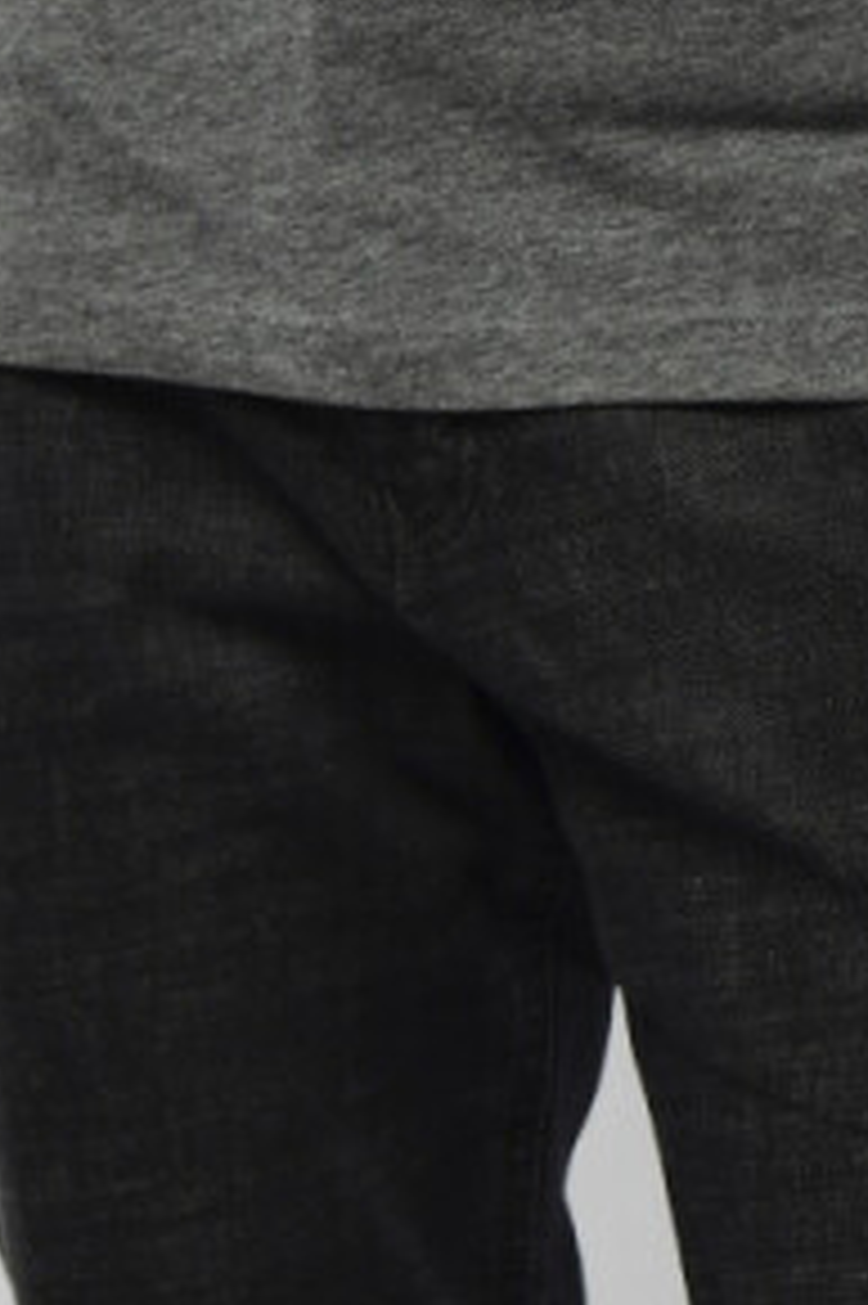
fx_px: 8400
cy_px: -778
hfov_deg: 5.9
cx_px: 576
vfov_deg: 8.6
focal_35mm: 232
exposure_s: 1/125
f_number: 6.3
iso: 400
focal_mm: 56
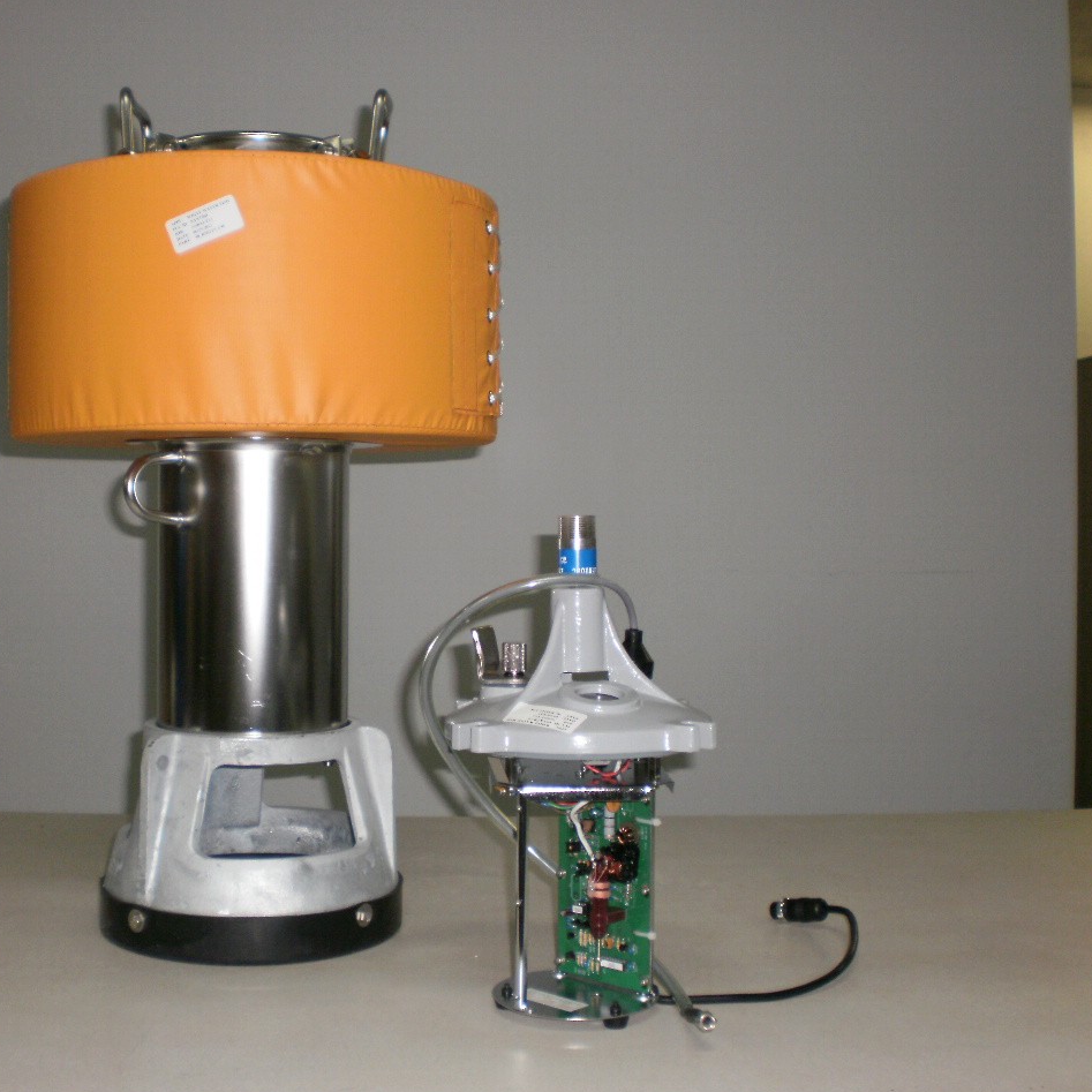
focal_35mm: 43
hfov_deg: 39.1
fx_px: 1535
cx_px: 462
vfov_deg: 39.2
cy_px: 551
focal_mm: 6.3
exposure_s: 1/30
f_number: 3.1
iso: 125
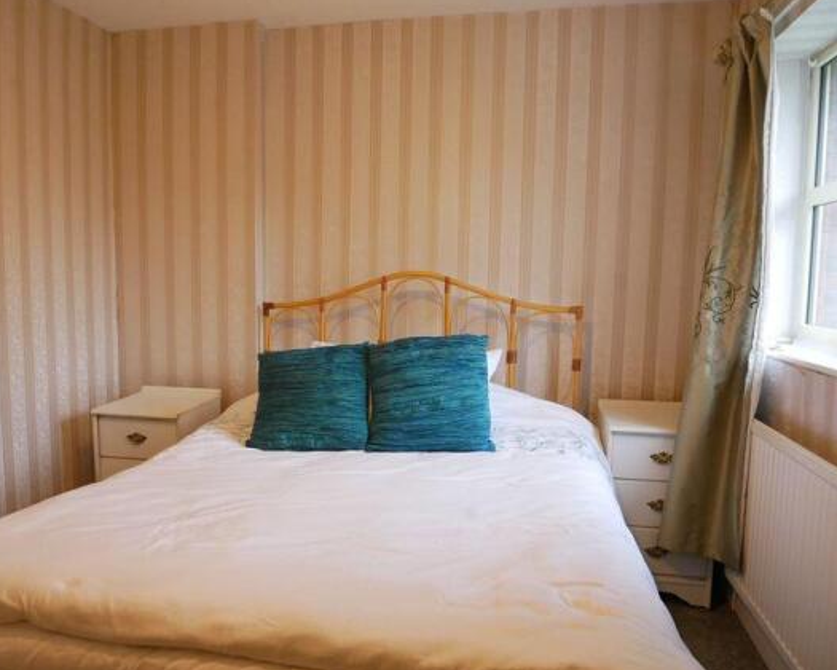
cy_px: 339
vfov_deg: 54.9
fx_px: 644
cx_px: 374
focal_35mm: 26
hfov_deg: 65.9
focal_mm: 12
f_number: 5
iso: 2000
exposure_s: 1/60
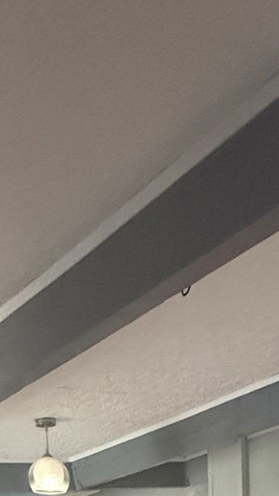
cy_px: 745
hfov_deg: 21.7
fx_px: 723
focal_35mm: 55
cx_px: 191
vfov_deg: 26.8
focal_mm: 2.22
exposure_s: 1/60
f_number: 2.2
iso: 1000
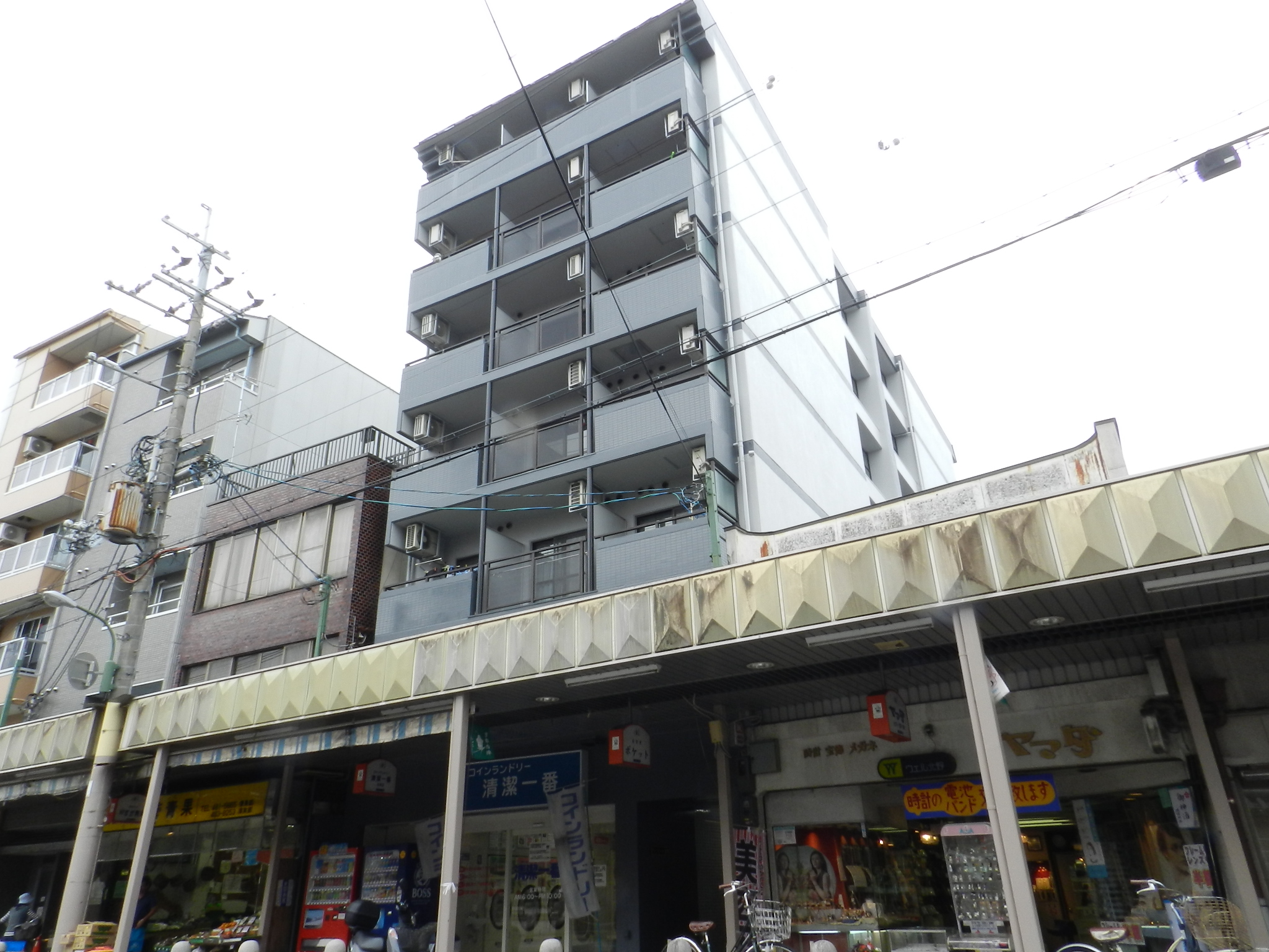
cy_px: 476
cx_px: 634
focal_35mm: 23
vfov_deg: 58.9
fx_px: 843
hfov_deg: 73.9
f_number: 8
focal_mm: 4
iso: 160
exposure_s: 1/50
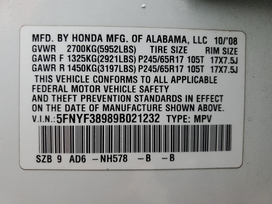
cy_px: 102
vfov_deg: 53.1
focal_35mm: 26
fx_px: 204
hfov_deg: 67.3
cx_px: 136
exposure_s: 1/357
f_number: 1.5
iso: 50
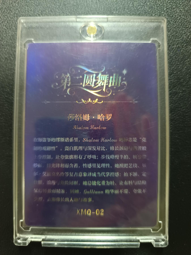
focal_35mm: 24
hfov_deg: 56.8
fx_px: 177
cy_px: 128
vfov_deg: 71.6
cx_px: 96
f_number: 1.7
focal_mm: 5.31
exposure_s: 1/25
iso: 1352
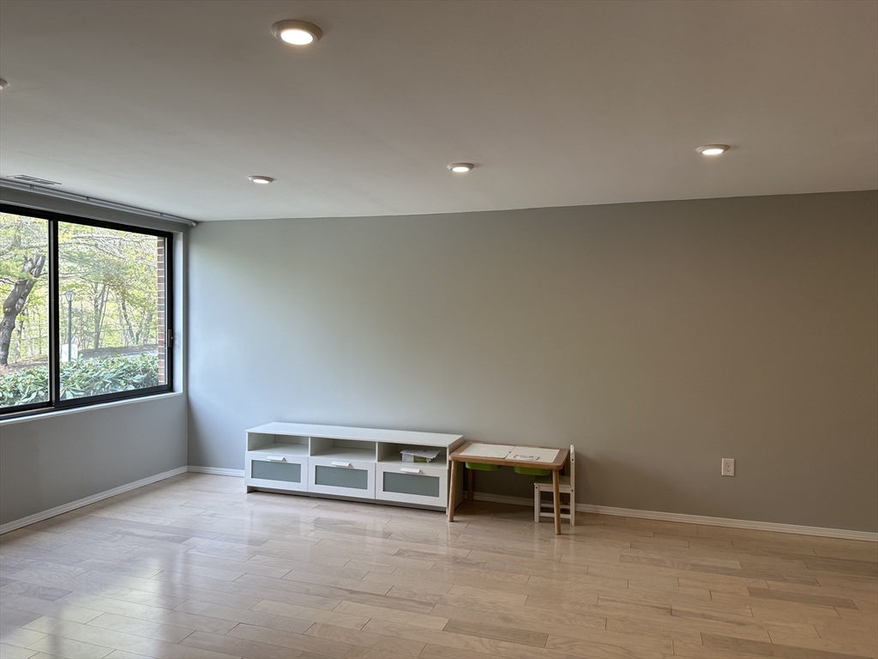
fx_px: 609
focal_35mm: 24
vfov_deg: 56.8
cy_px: 330
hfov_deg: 71.6
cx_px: 439
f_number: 1.78
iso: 64
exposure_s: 1/236
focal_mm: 6.86
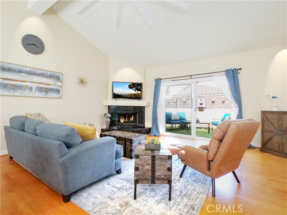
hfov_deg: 94.5
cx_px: 144
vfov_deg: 78.1
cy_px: 108
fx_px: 133
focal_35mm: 16
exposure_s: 1/125
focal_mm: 8
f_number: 7.1
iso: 4000
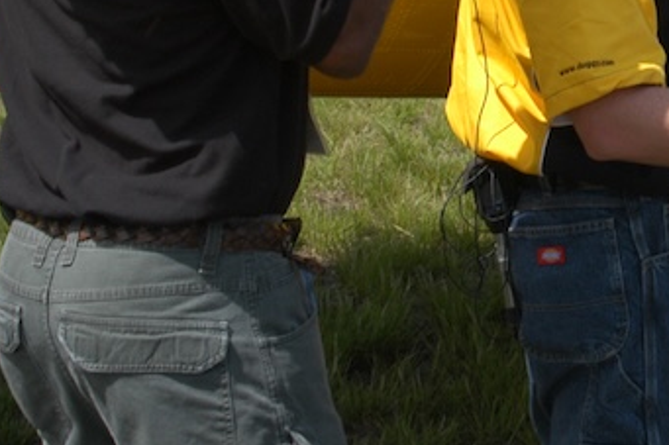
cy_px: -64
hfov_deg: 18.0
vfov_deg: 12.4
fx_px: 2006
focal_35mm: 108
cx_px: 793
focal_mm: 24
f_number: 8
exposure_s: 1/250
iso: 200
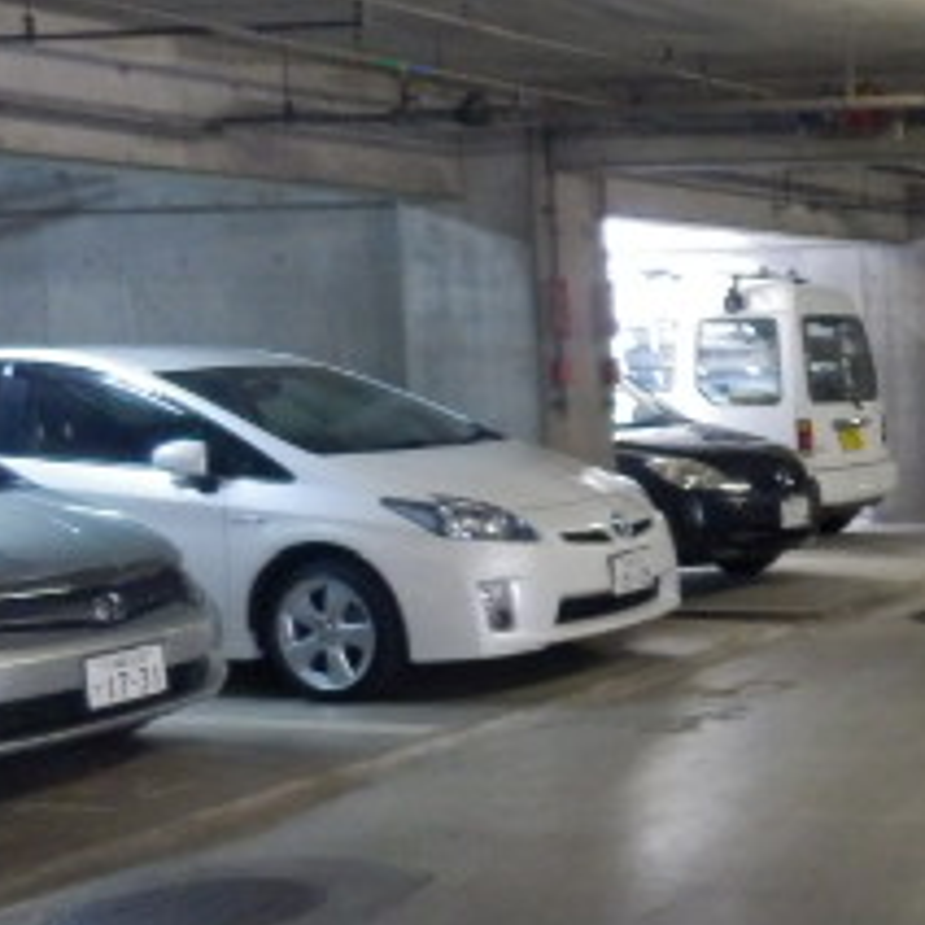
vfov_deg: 26.8
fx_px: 1935
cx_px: 1305
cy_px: 554
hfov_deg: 22.9
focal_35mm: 64
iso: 800
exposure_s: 1/13
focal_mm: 4.2
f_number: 3
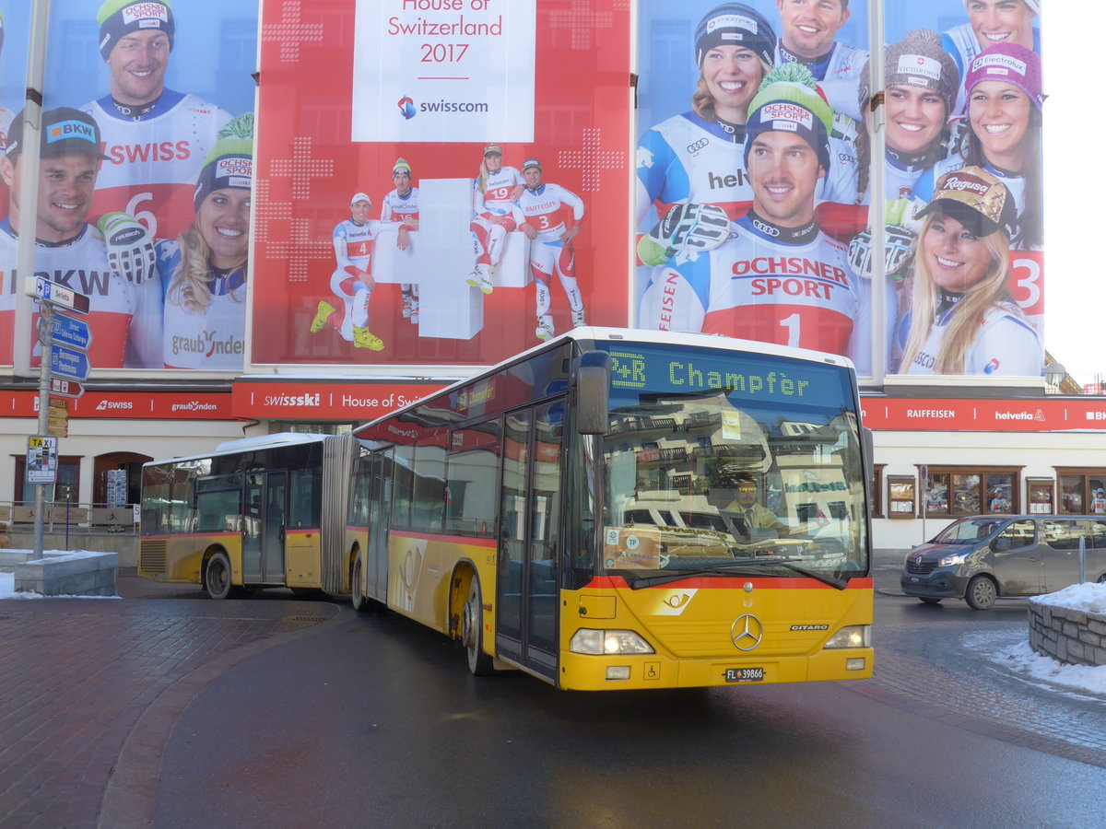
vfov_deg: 48.2
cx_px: 553
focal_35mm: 29
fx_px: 927
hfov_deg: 61.7
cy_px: 414
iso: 80
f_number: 2.8
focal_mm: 6
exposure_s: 1/320
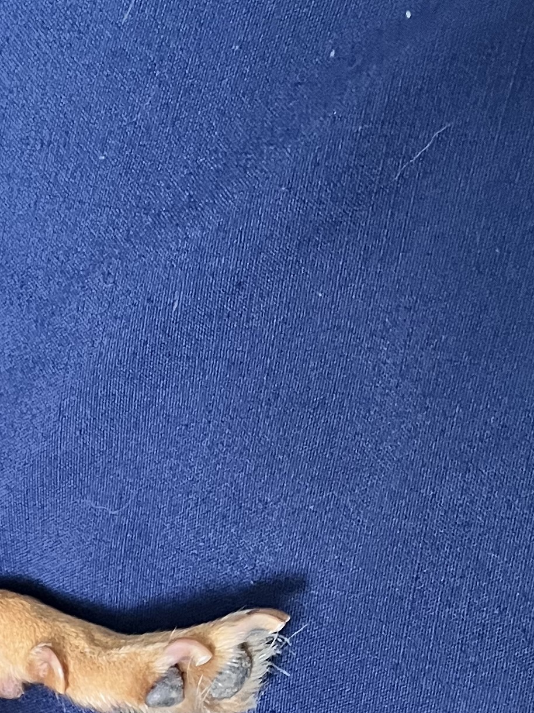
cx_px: -145
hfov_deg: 16.3
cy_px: 898
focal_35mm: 86
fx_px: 1769
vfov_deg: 20.9
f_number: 1.5
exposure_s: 1/60
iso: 400
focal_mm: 5.7
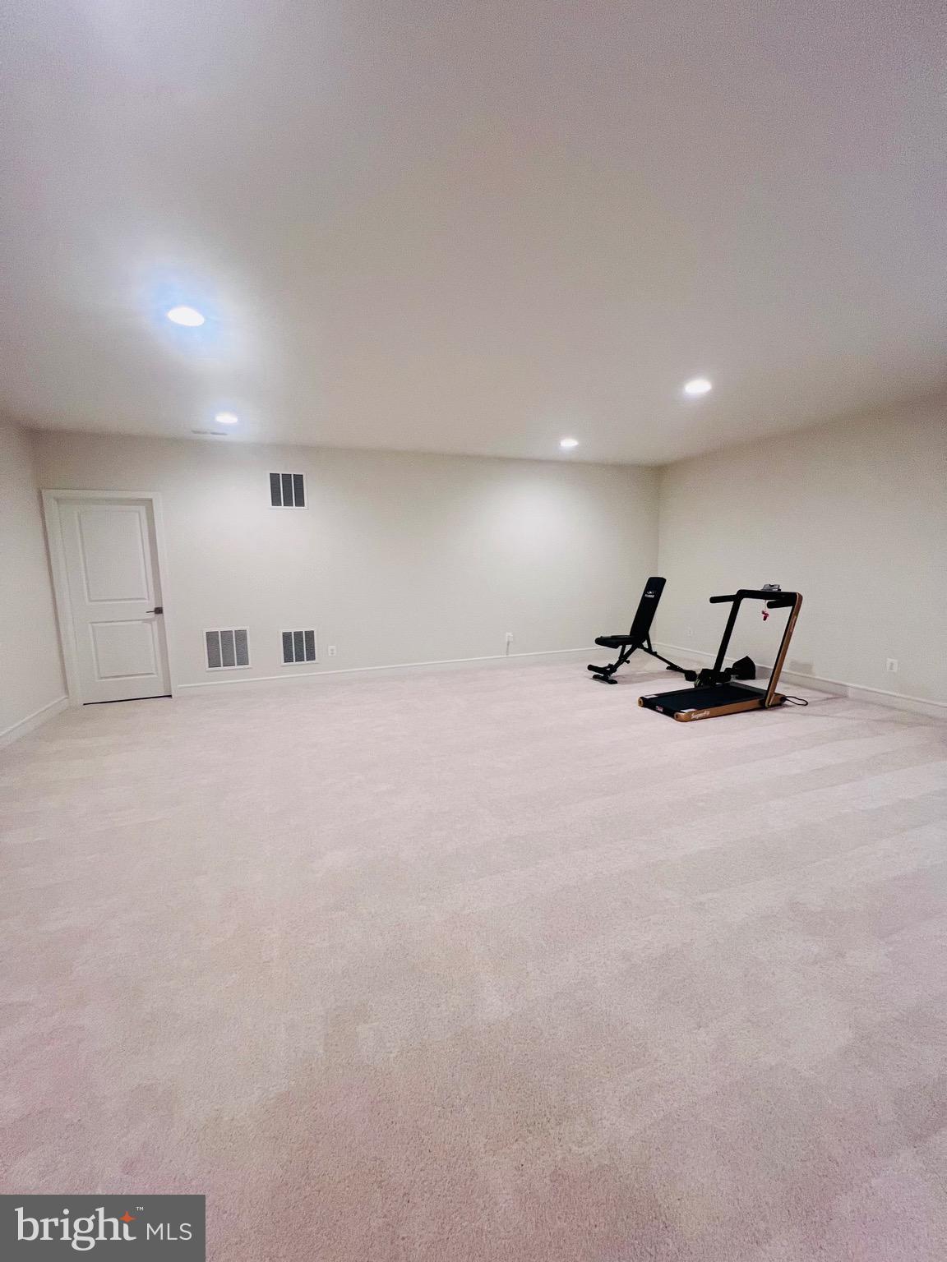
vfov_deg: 106.2
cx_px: 474
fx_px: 474
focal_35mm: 13
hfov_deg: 89.9
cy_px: 631
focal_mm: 1.57
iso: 200
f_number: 1.8
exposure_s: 1/60
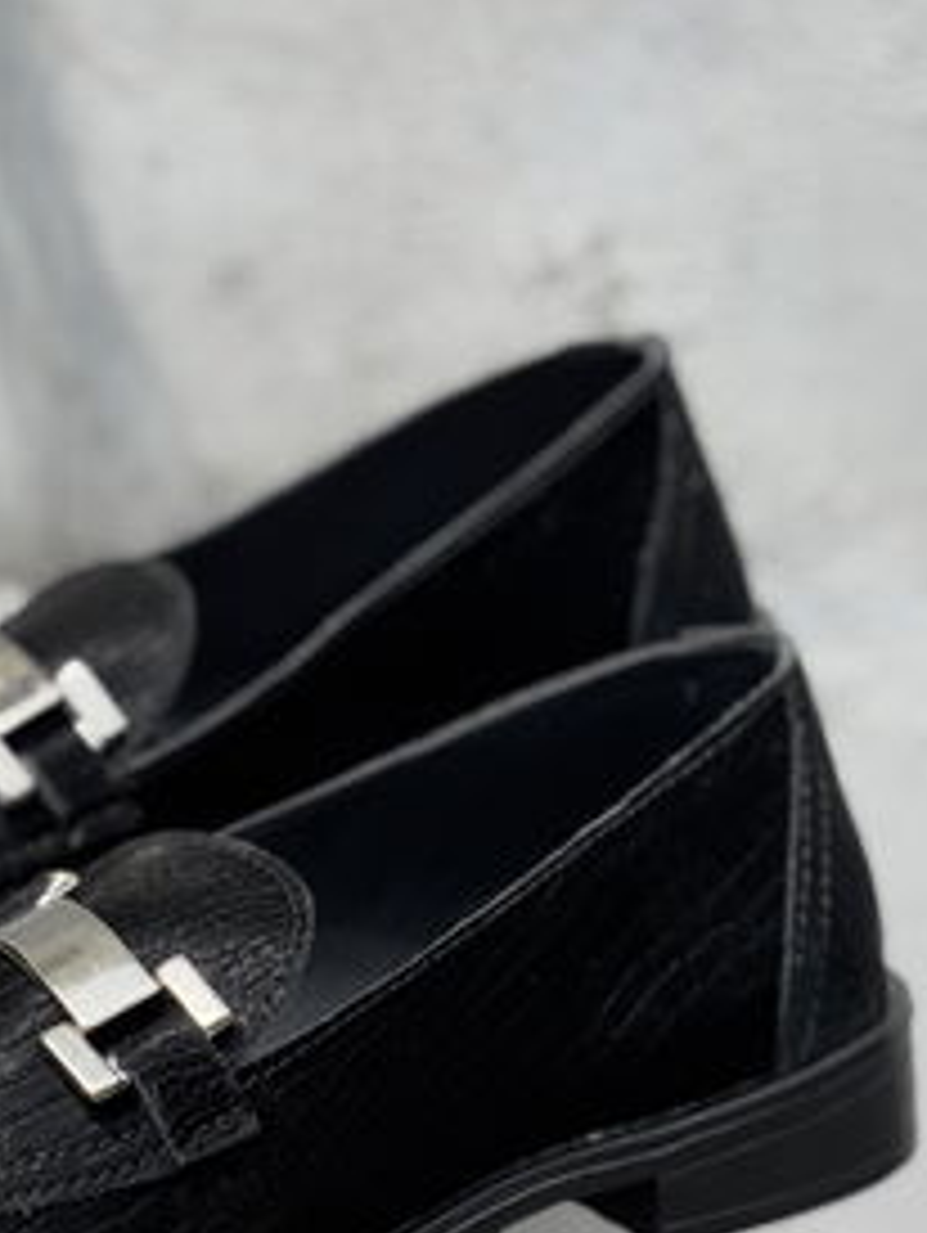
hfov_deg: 14.6
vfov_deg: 19.4
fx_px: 3601
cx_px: 135
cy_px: 713
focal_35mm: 101
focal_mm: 5.96
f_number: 1.6
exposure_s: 1/2778
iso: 40
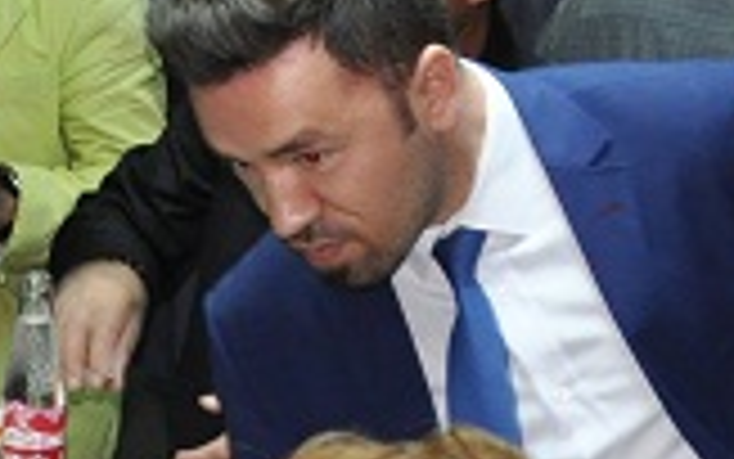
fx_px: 3945
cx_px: 455
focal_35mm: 197
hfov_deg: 10.6
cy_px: -328
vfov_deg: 6.5
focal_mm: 21
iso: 1000
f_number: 4.5
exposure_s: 1/60
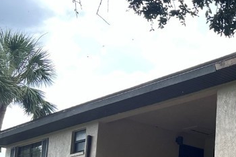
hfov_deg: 23.7
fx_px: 518
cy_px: 188
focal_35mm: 79
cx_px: 275
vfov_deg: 16.6
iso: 50
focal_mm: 5.7
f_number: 1.5
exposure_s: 1/646
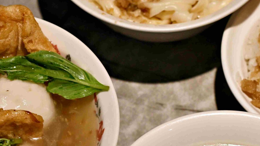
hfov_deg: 11.6
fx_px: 1276
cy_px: 80
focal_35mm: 185
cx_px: 155
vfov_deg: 6.6
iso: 220
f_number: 3.2
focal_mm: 50
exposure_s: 1/200
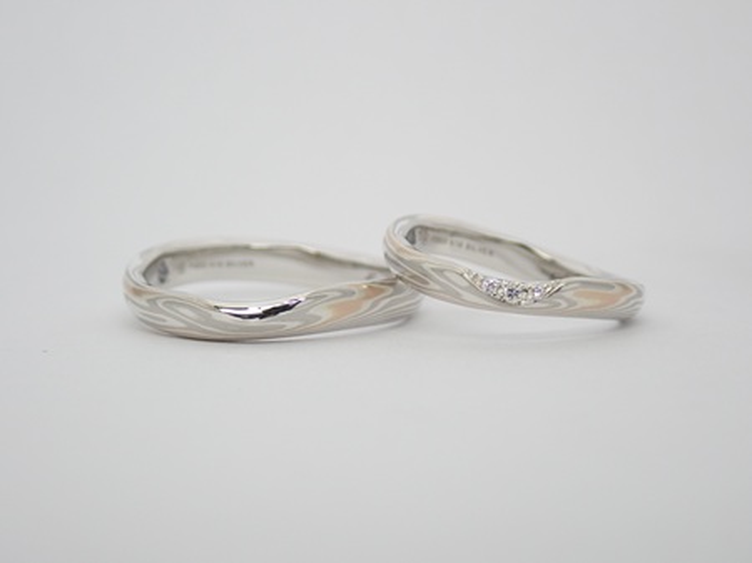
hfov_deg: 25.3
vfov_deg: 19.1
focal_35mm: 77
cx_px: 376
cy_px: 282
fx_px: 1672
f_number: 4.1
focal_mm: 13.65
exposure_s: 1/125
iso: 200
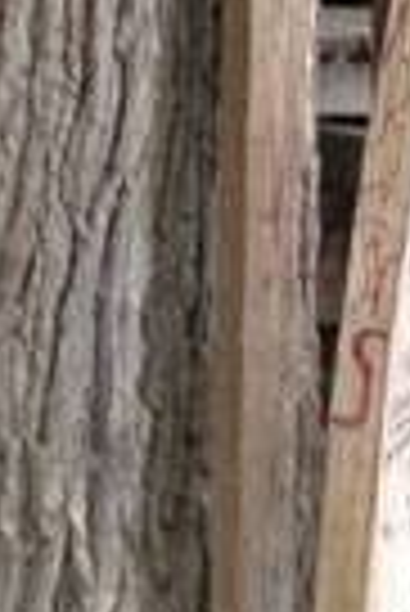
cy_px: 158
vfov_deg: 9.5
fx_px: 3697
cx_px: 27
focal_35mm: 217
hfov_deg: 6.3
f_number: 2.4
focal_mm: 4.28
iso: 125
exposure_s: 1/20
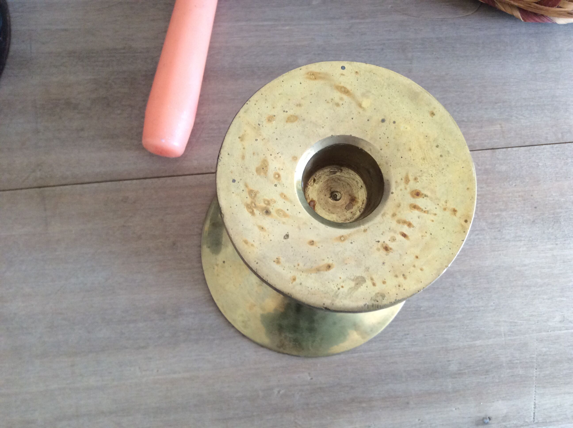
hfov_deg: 56.9
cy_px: 214
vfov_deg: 44.1
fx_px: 529
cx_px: 286
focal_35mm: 32
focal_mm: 3.3
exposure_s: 1/25
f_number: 2.4
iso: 80
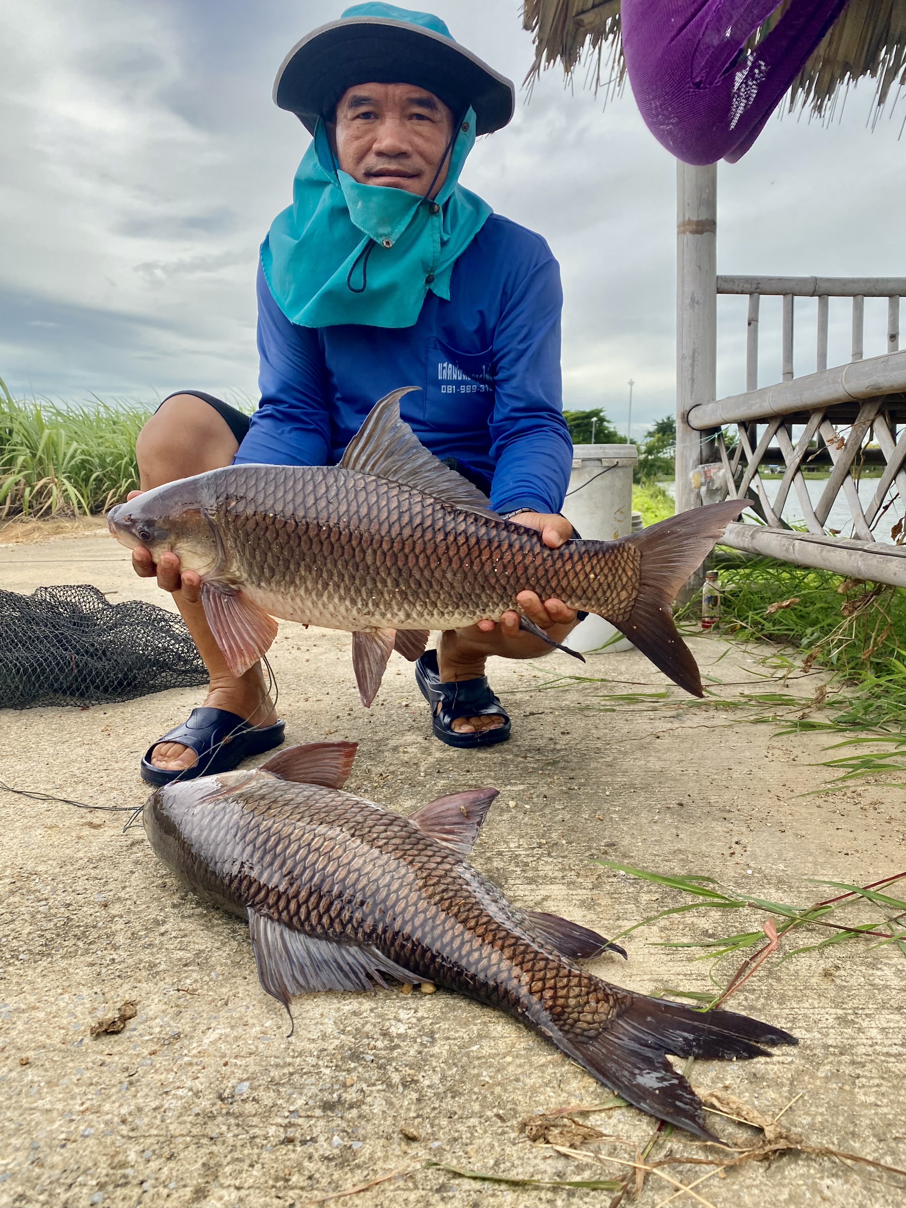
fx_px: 907
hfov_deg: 53.1
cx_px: 453
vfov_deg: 67.3
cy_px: 604
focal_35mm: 26
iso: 32
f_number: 1.8
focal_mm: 4.25
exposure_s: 1/1114
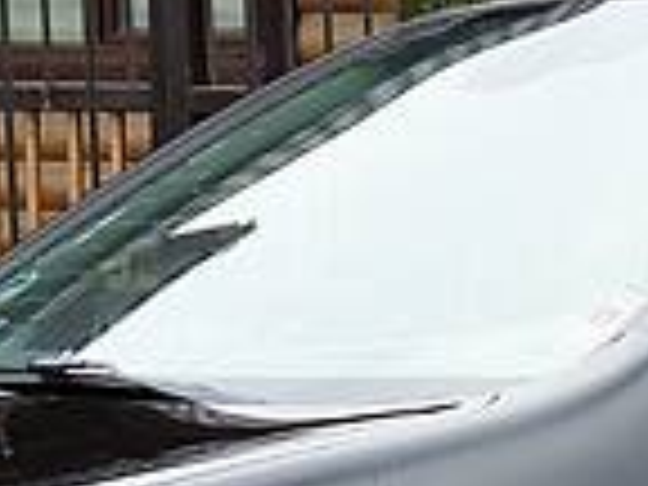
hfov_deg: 6.8
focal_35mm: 289
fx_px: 5410
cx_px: 662
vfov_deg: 5.1
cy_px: 801
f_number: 2.4
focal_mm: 6
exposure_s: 1/100
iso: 32
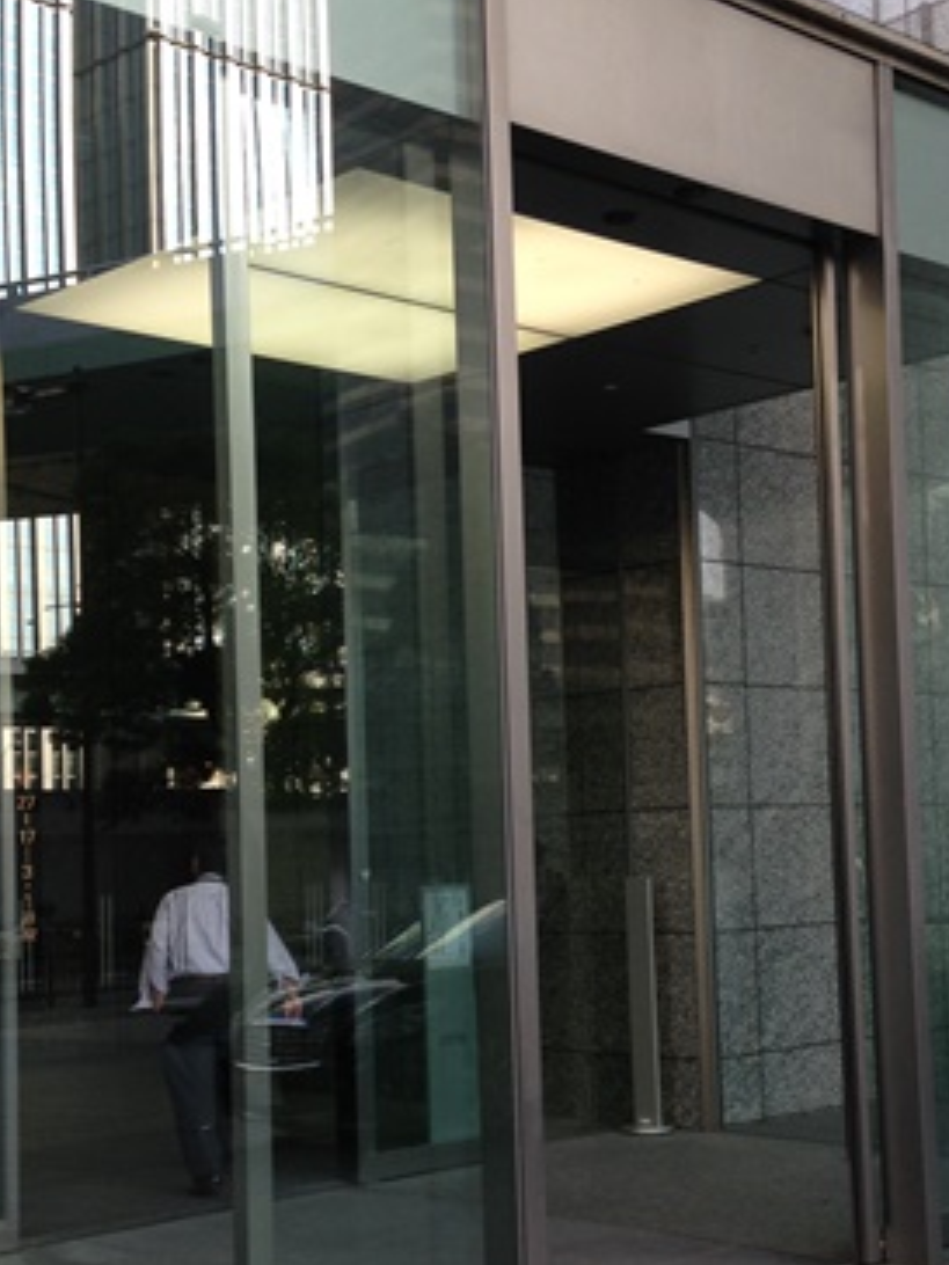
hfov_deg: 25.2
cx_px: 546
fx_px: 2120
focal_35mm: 58
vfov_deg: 33.1
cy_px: 751
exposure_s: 1/132
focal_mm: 4.12
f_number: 2.4
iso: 50
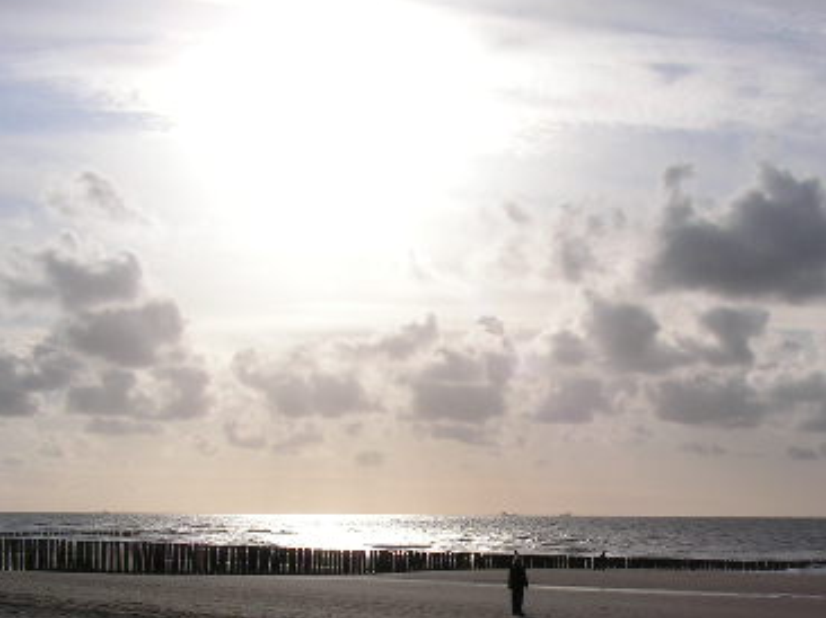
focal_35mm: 63
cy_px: 514
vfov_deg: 22.9
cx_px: 648
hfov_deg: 30.1
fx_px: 1502
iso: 64
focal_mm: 6
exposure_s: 1/800
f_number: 8
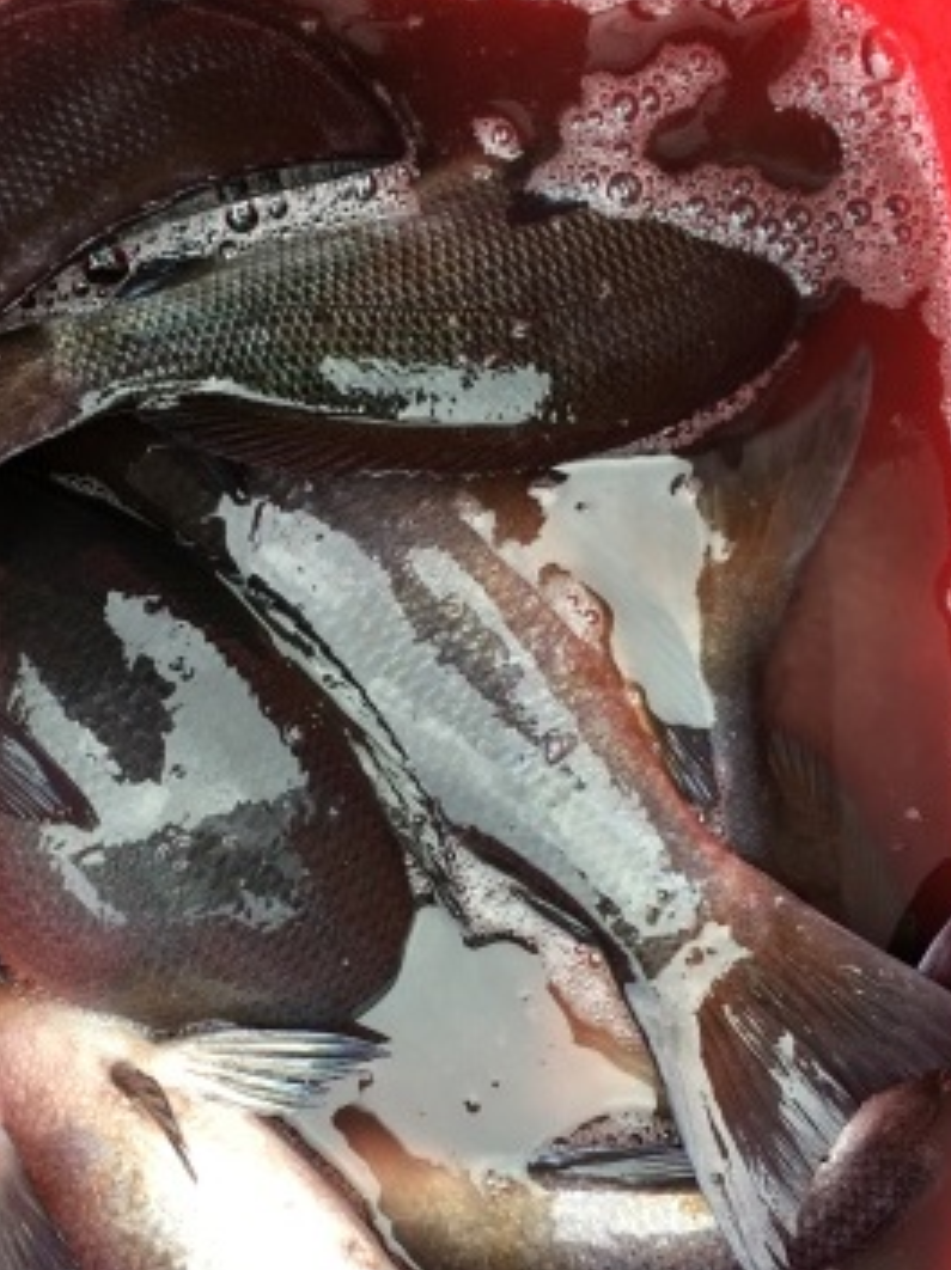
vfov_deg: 45.4
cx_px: 353
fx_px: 1504
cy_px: 789
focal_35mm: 41
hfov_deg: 34.9
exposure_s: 1/120
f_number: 2.2
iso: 40
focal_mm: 4.15
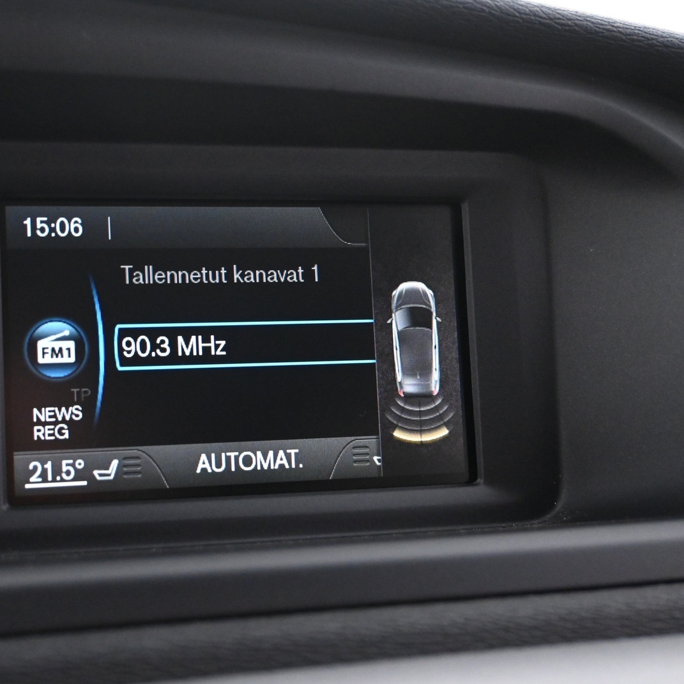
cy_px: 344
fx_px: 1207
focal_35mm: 54
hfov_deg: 31.4
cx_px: 237
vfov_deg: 31.6
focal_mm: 28
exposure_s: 1/20
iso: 3200
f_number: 4.5
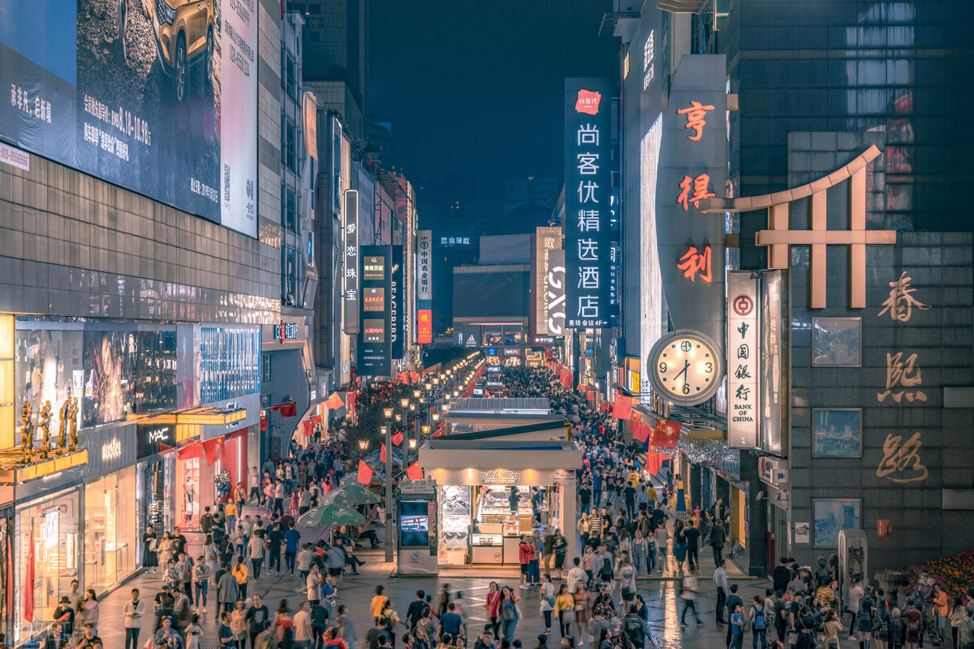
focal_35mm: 70
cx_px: 487
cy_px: 324
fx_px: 1893
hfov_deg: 28.9
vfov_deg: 19.4
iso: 100
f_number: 8
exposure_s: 1/4
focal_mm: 70
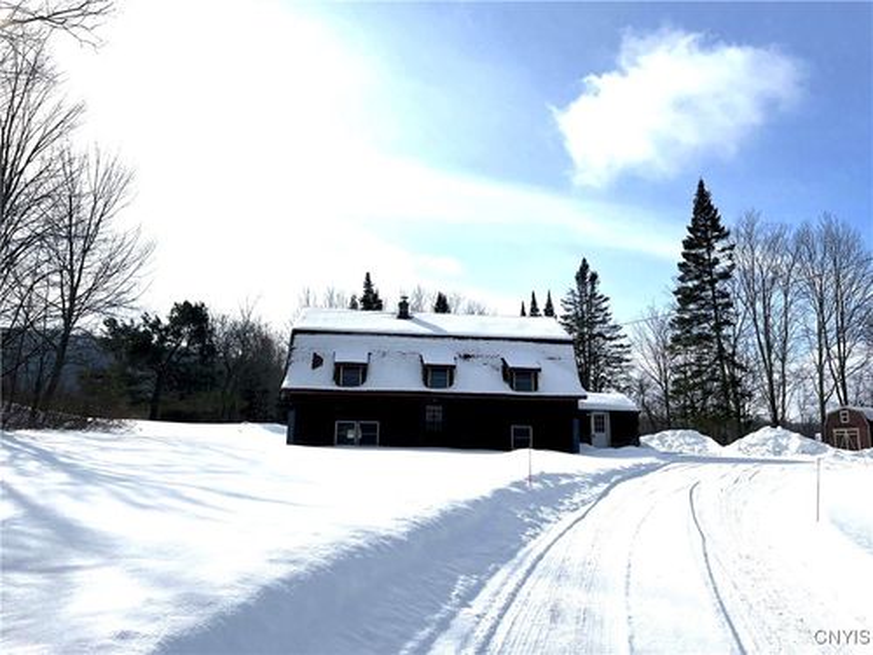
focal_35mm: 26
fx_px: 656
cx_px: 436
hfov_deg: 67.3
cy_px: 328
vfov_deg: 53.1
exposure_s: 1/13333
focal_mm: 5.1
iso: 50
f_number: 1.6
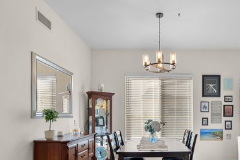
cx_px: 158
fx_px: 180
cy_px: 109
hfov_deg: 65.8
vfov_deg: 47.1
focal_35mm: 27
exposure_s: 1/4
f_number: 10
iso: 250
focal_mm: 16
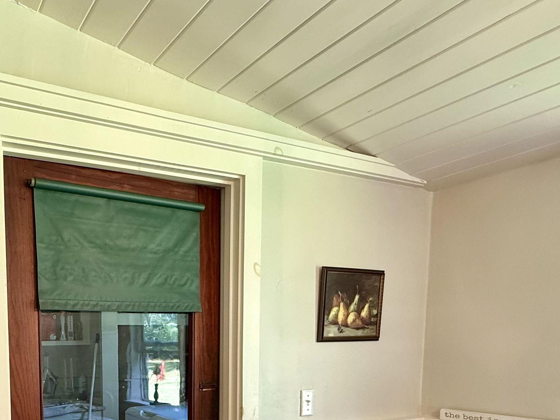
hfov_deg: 58.7
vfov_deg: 46.2
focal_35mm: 27
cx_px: 90
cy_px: 381
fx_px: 437
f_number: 2.2
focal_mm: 2.22
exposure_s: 1/60
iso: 160
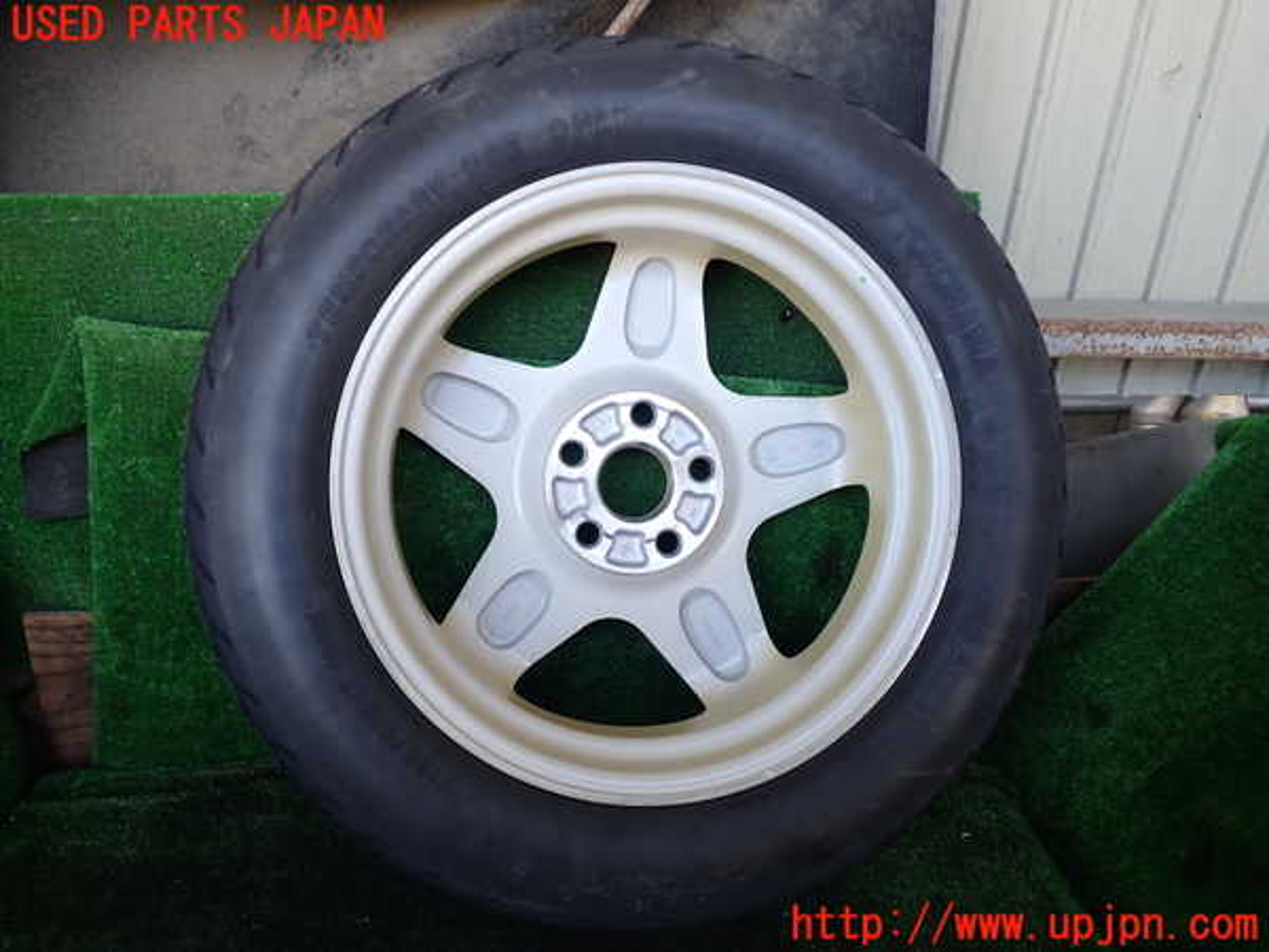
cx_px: 634
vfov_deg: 46.8
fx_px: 1100
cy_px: 476
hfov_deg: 60.0
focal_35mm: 30
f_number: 2.3
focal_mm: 5.4
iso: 100
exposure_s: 1/60
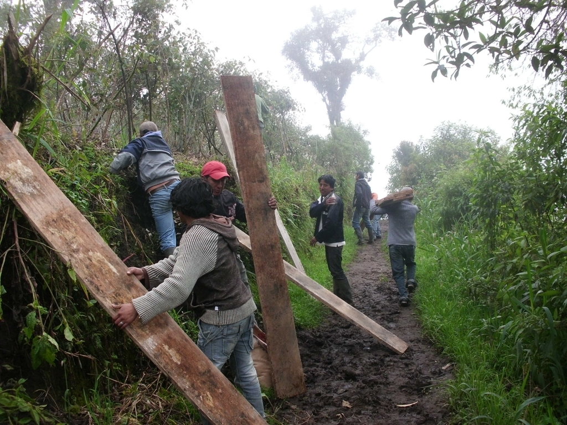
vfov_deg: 39.7
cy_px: 212
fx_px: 590
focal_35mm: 36
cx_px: 284
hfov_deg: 51.4
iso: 100
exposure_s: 1/400
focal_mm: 6.3
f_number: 2.9
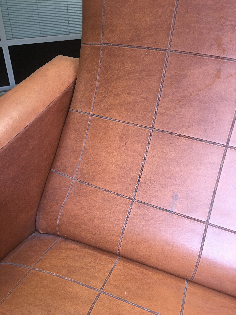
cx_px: 118
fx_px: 264
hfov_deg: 48.2
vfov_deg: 61.7
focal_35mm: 29
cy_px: 158
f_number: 2.2
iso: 50
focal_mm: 4.15
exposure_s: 1/33
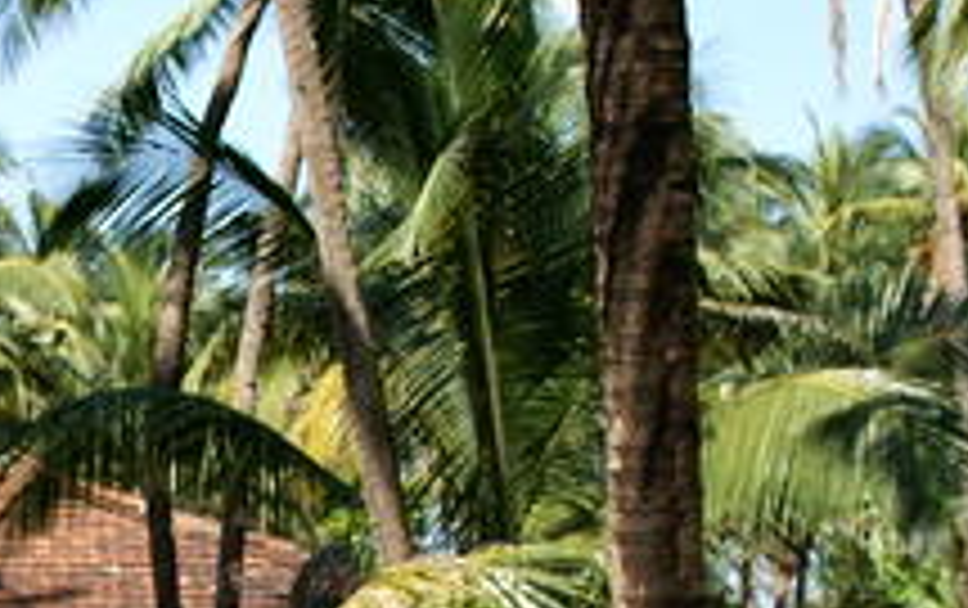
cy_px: 649
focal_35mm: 109
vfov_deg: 11.9
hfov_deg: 18.4
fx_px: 2879
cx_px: -72
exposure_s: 1/640
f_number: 4
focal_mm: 24
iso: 100
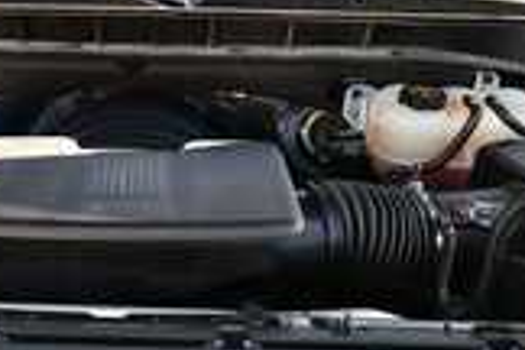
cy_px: 203
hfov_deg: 37.3
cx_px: 133
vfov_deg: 26.0
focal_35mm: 52
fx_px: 758
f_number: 5
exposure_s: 1/250
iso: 500
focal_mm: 14
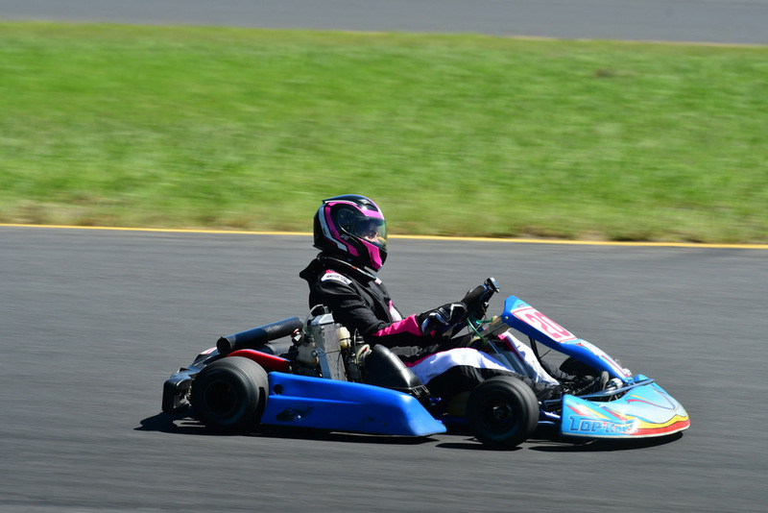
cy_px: 256
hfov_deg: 7.2
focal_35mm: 285
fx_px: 6082
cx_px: 384
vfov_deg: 4.8
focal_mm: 190
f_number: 11
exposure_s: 1/250
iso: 250
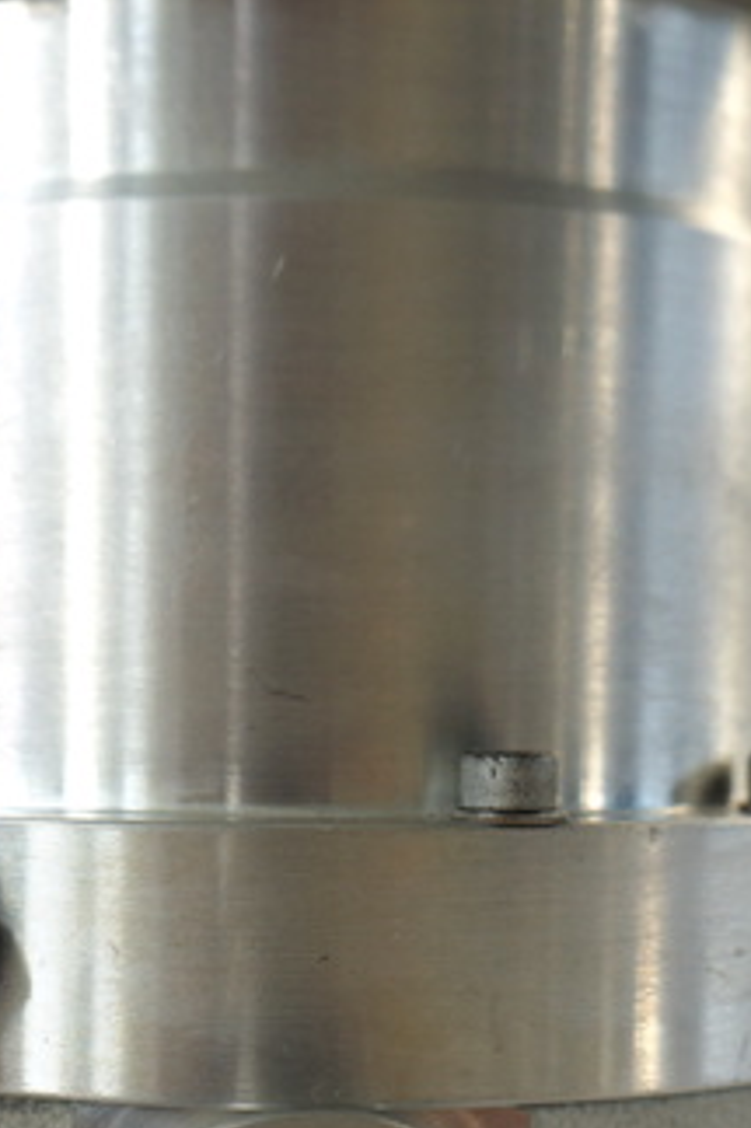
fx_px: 2255
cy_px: 887
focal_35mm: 72
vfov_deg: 27.6
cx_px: 206
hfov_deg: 18.8
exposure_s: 1/80
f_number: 4
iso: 100
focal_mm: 21
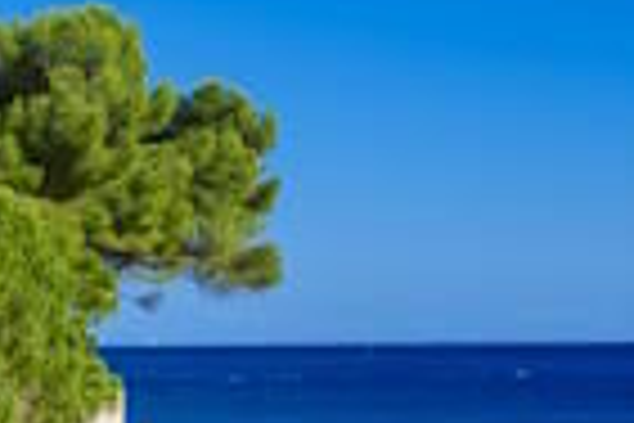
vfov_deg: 7.3
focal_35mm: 186
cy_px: 554
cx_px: -27
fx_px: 3275
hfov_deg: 10.9
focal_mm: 35
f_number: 9
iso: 180
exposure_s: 1/160
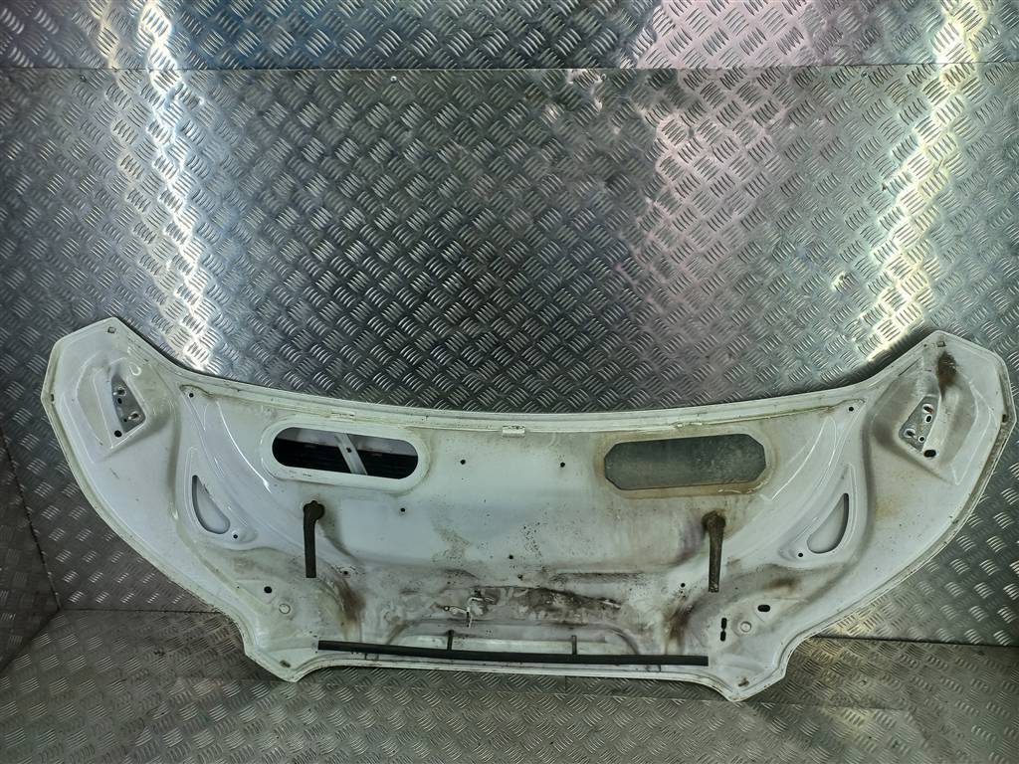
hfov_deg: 69.4
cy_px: 382
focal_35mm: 25
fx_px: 736
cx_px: 510
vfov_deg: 54.9
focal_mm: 4.6
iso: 40
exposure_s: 1/100
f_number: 1.8
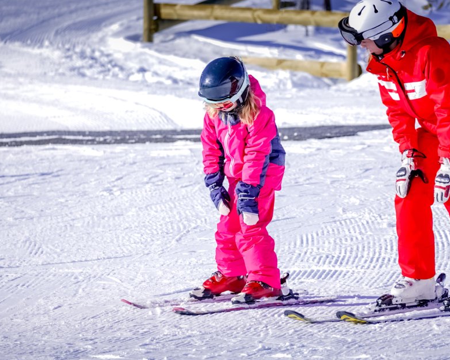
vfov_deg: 3.6
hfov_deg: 4.5
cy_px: 183
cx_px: 251
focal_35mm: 434
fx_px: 5779
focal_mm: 240
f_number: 6.3
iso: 50
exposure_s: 1/320
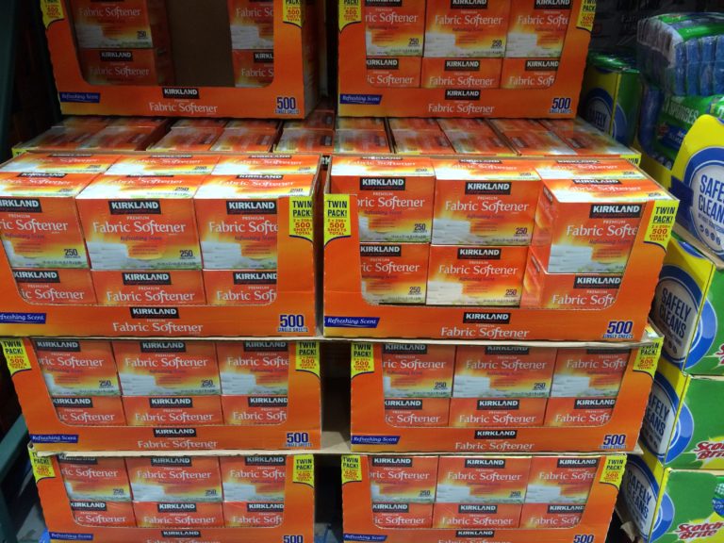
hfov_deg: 61.7
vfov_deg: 48.2
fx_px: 607
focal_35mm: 29
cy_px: 272
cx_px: 362
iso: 160
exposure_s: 1/30
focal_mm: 4.15
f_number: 2.2
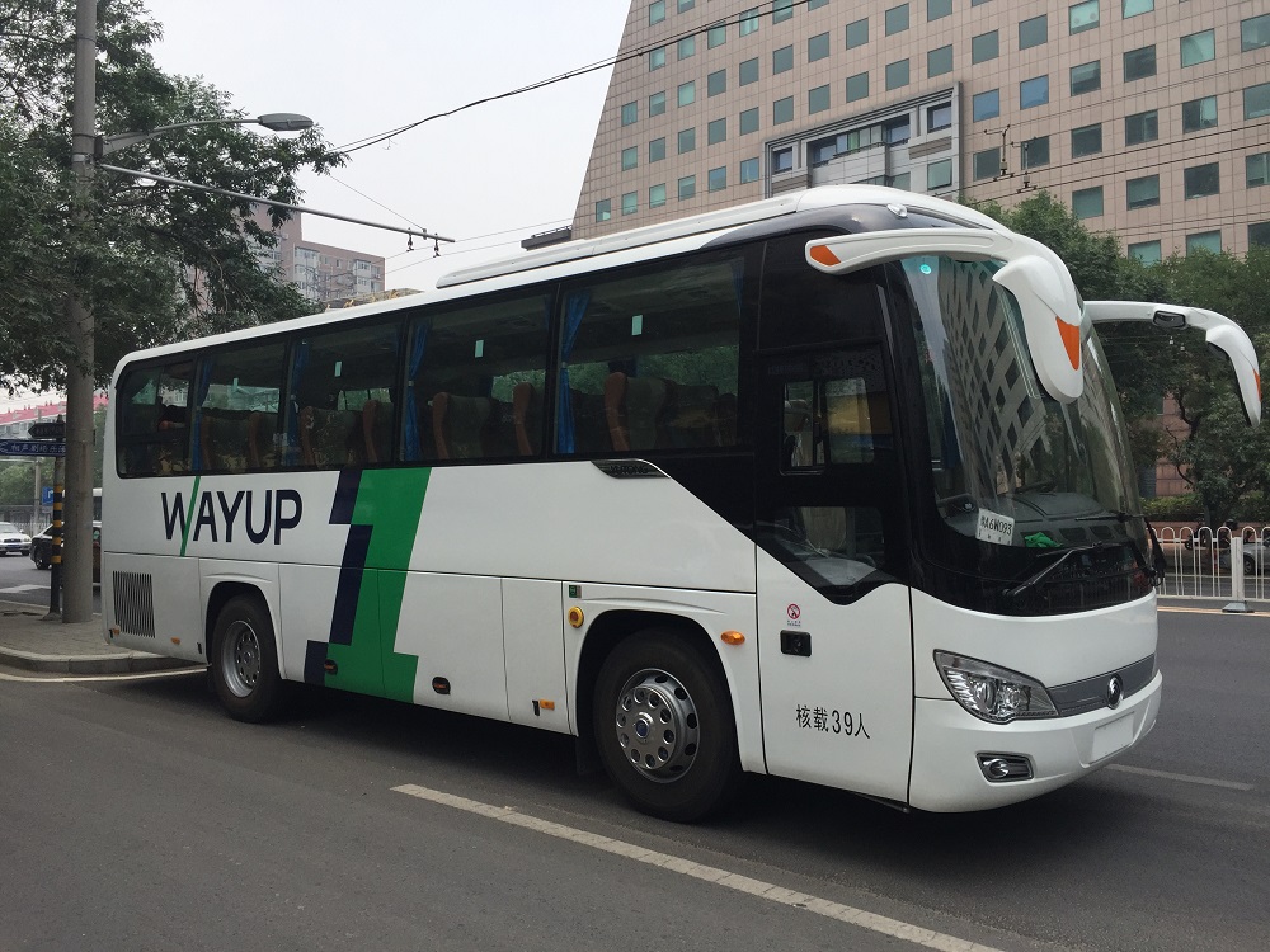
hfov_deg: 61.7
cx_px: 635
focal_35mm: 29
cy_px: 476
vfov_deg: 48.2
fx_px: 1064
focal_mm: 4.15
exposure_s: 1/1582
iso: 32
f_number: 2.2
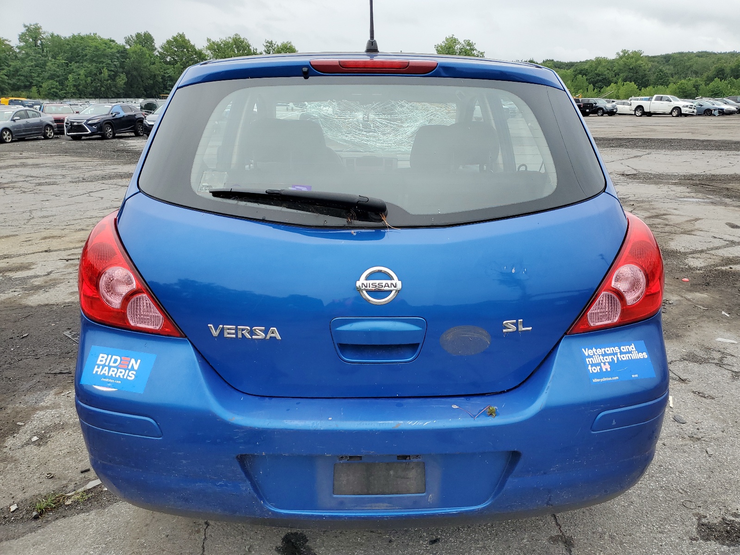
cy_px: 278
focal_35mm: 26
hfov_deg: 67.3
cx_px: 370
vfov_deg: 53.1
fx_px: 556
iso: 50
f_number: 1.5
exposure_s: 1/714
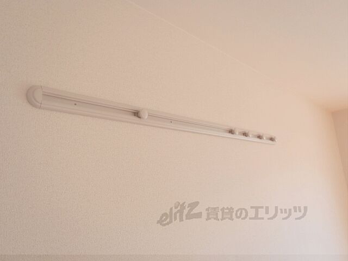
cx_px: 174
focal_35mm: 28
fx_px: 281
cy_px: 130
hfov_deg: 63.4
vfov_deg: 49.7
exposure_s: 1/40
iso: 100
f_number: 3.5
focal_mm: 5
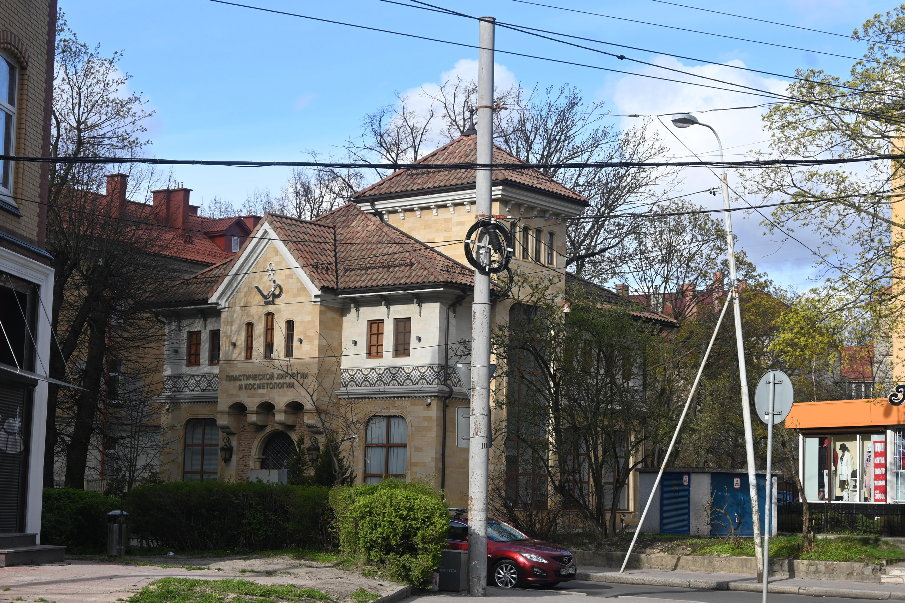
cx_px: 452
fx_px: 1621
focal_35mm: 64
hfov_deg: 31.2
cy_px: 302
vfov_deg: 21.1
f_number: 6
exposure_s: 1/250
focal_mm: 43
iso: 100
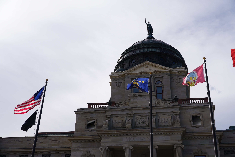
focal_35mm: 45
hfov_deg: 43.6
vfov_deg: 29.9
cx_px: 118
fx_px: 294
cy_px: 78
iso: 80
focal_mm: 45
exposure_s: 1/800
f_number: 5
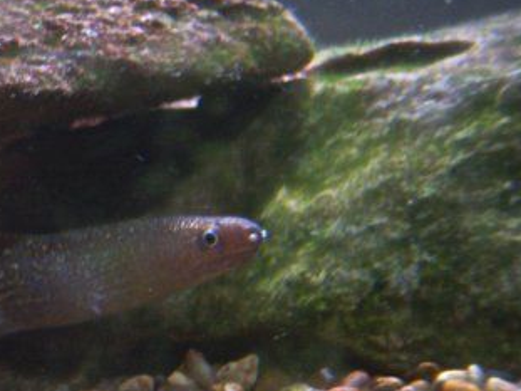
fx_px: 918
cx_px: 112
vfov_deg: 23.9
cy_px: 248
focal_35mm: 61
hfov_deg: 31.0
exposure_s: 1/8
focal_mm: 8
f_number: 2.8
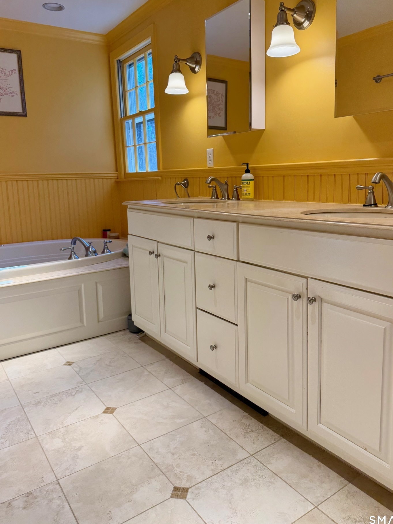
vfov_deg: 65.2
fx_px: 409
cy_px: 236
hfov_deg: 51.3
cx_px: 217
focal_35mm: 27
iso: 80
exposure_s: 1/200
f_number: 1.78
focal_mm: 6.76
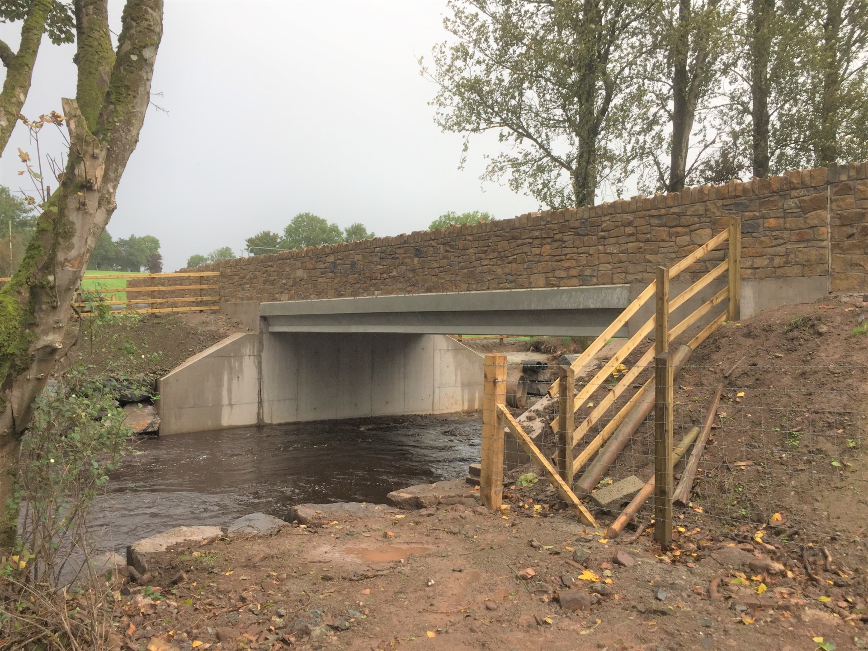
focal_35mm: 29
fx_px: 727
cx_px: 434
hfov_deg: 61.7
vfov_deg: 48.2
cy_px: 326
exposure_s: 1/347
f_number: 2.2
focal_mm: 4.15
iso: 32
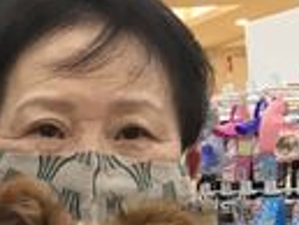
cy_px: 325
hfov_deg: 13.2
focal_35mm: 144
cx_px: -104
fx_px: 1245
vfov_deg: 10.0
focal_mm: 3.3
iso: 80
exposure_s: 1/33
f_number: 2.4
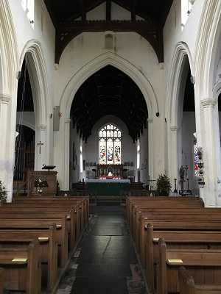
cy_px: 147
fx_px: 247
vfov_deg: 61.7
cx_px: 110
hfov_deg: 48.2
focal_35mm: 29
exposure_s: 1/17
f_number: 2.2
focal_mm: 4.15
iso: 320
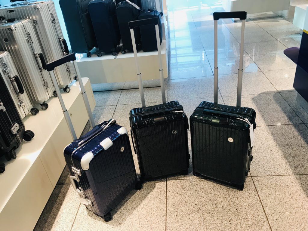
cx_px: 154
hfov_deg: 63.4
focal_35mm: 28
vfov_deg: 49.7
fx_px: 249
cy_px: 116
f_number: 1.8
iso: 32
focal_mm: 3.99
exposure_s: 1/33
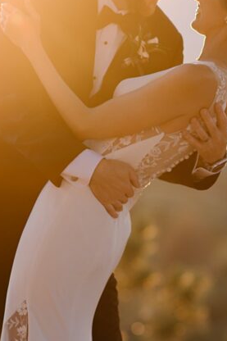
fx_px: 1978
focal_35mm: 209
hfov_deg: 6.6
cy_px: 185
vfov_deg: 9.8
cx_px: 125
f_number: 1.8
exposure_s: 1/800
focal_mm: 85
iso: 200
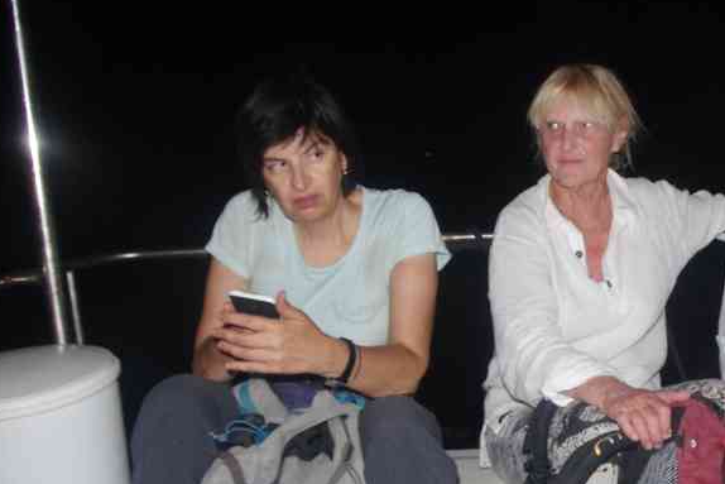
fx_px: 947
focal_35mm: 47
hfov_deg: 39.7
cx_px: 612
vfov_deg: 28.6
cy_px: 292
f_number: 8
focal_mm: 18
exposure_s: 1/50
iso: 3200
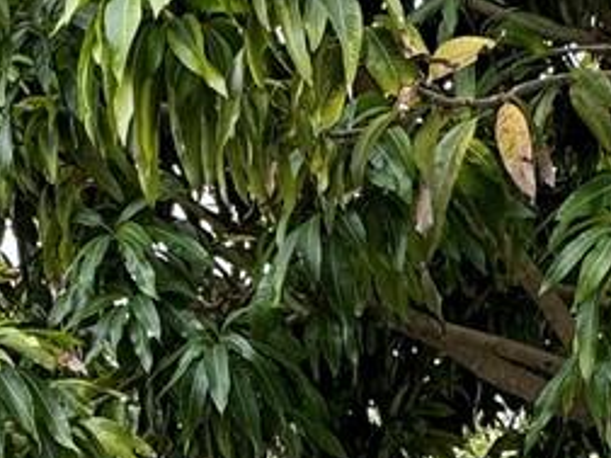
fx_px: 1571
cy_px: 785
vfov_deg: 14.8
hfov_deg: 21.9
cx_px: 175
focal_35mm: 89
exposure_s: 1/114
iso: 40
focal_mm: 2.22
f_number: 2.2
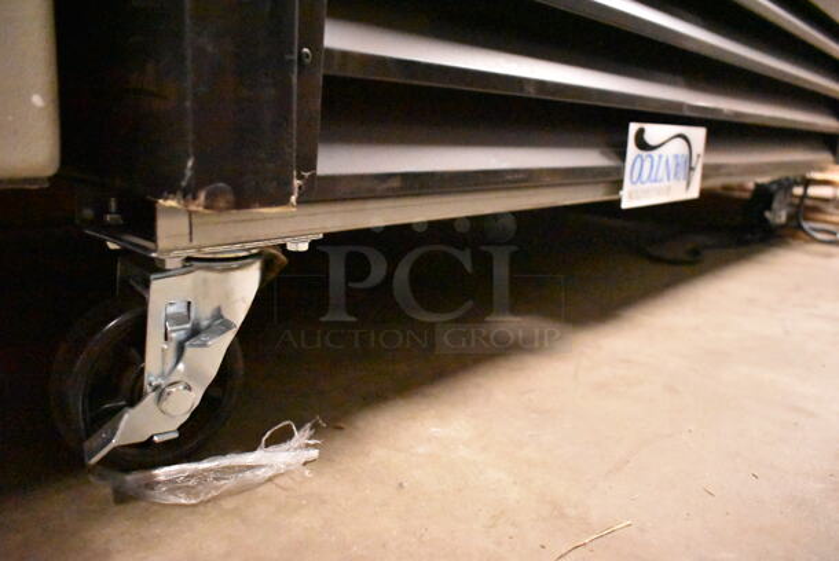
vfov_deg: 48.0
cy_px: 280
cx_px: 420
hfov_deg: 67.3
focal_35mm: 27
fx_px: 630
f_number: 3.5
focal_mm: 18
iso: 22800
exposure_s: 1/125
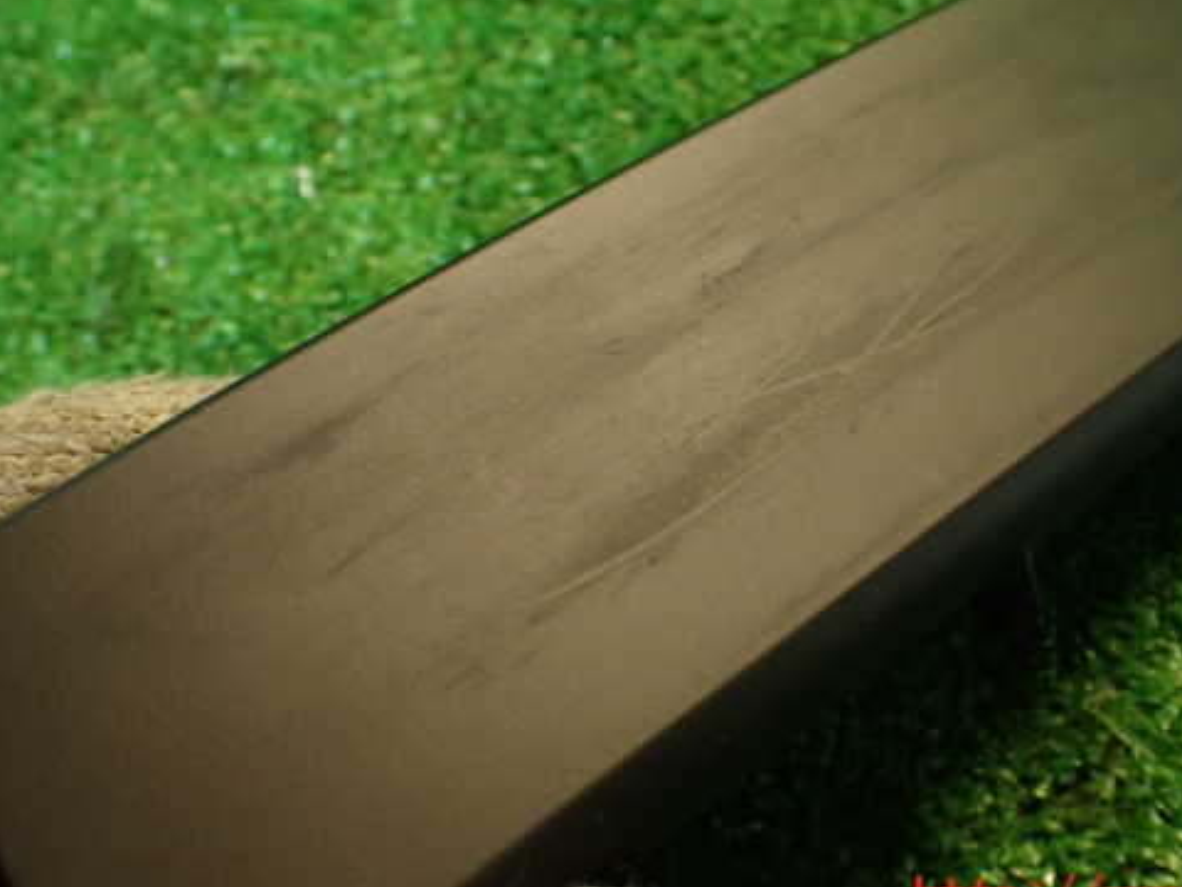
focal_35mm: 40
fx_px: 1366
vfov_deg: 35.9
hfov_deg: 46.4
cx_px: 731
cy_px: 377
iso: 320
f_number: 2.4
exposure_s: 1/30
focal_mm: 5.79
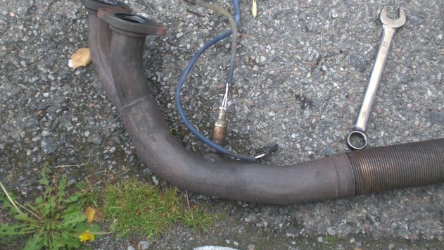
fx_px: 494
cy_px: 127
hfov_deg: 48.4
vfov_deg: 28.3
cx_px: 224
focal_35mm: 42
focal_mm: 6.3
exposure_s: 1/200
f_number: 3.1
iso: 100
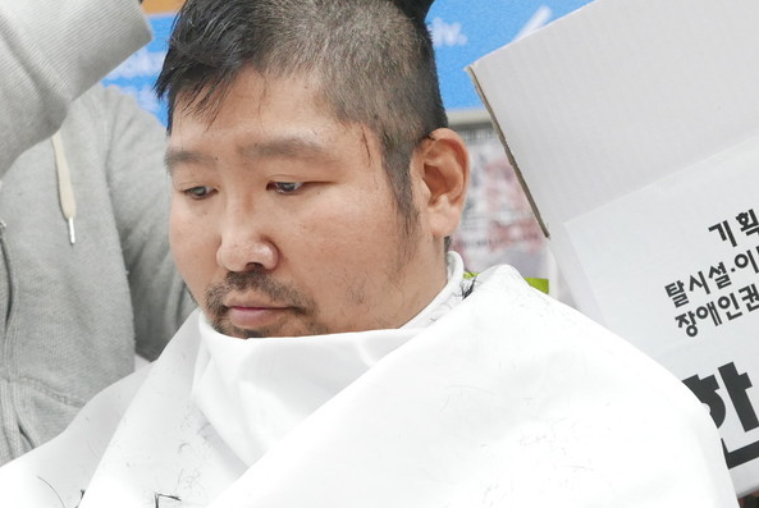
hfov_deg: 12.4
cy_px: 275
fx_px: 3483
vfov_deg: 8.3
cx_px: 550
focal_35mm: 165
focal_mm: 34
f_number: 2.8
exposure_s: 1/125
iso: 1600
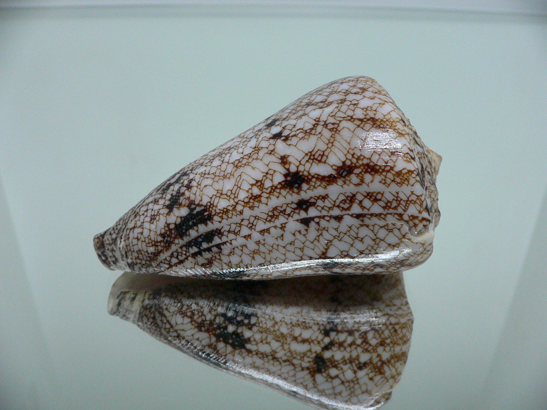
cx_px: 274
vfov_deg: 40.7
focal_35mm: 35
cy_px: 205
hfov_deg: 52.6
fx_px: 553
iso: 200
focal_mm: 4.6
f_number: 2.8
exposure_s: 1/50
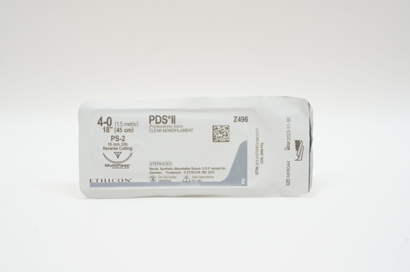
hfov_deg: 48.0
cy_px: 136
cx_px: 205
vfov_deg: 32.9
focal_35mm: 40
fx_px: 461
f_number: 7.1
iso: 400
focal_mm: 27
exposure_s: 1/40
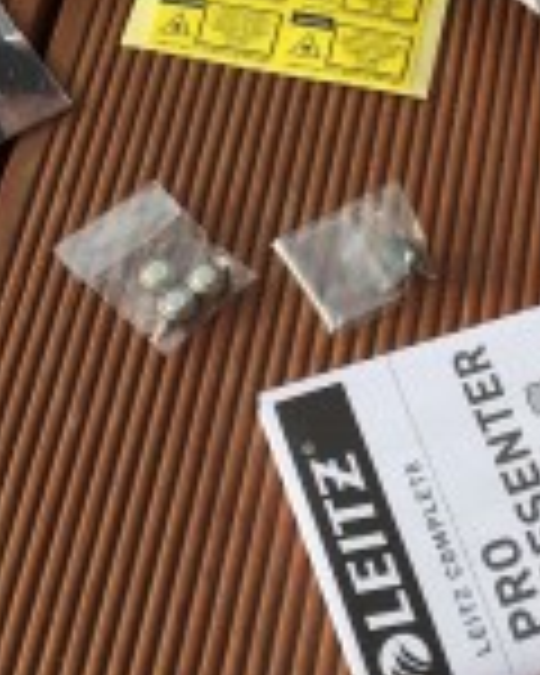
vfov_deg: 21.9
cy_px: 58
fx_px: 1698
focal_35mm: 85
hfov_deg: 18.0
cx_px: 356
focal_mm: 4.15
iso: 25
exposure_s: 1/986
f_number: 2.2
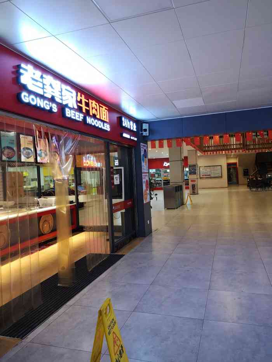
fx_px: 283
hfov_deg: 51.4
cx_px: 136
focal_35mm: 27
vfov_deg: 65.3
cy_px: 181
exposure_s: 1/50
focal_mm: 3.95
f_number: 1.8
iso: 200
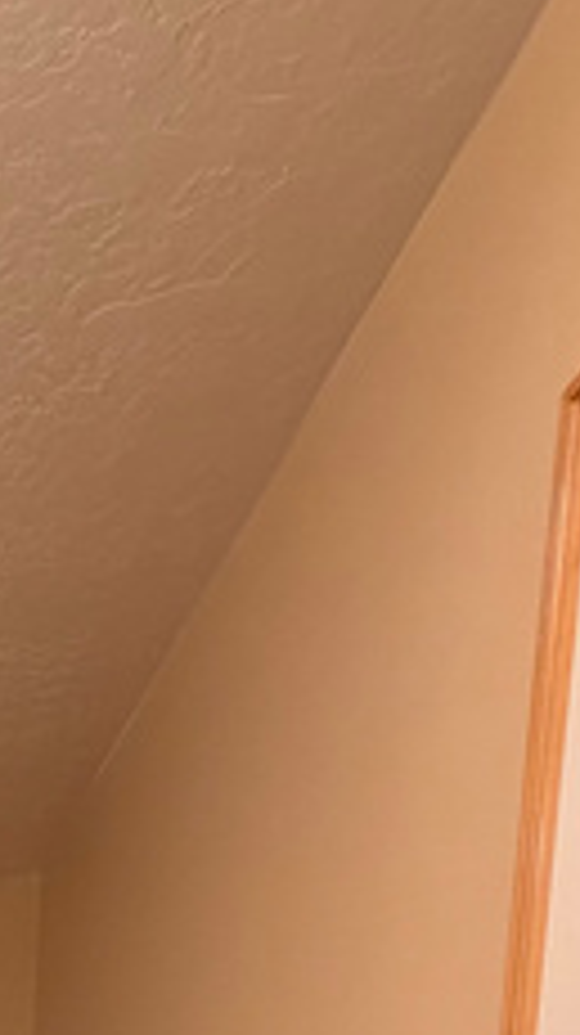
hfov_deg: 18.1
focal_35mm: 51
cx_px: -490
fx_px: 1397
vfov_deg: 26.1
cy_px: 1642
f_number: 2.2
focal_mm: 2.22
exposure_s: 1/120
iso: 320
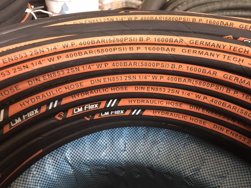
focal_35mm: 29
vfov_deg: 48.2
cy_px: 94
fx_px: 210
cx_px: 126
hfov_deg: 61.7
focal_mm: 4.15
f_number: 2.2
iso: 125
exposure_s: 1/8
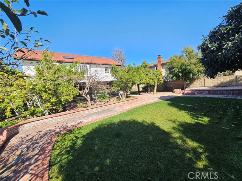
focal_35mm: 13
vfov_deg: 89.9
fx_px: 91
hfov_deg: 106.2
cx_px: 121
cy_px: 90
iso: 50
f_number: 2.2
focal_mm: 2.2
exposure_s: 1/648
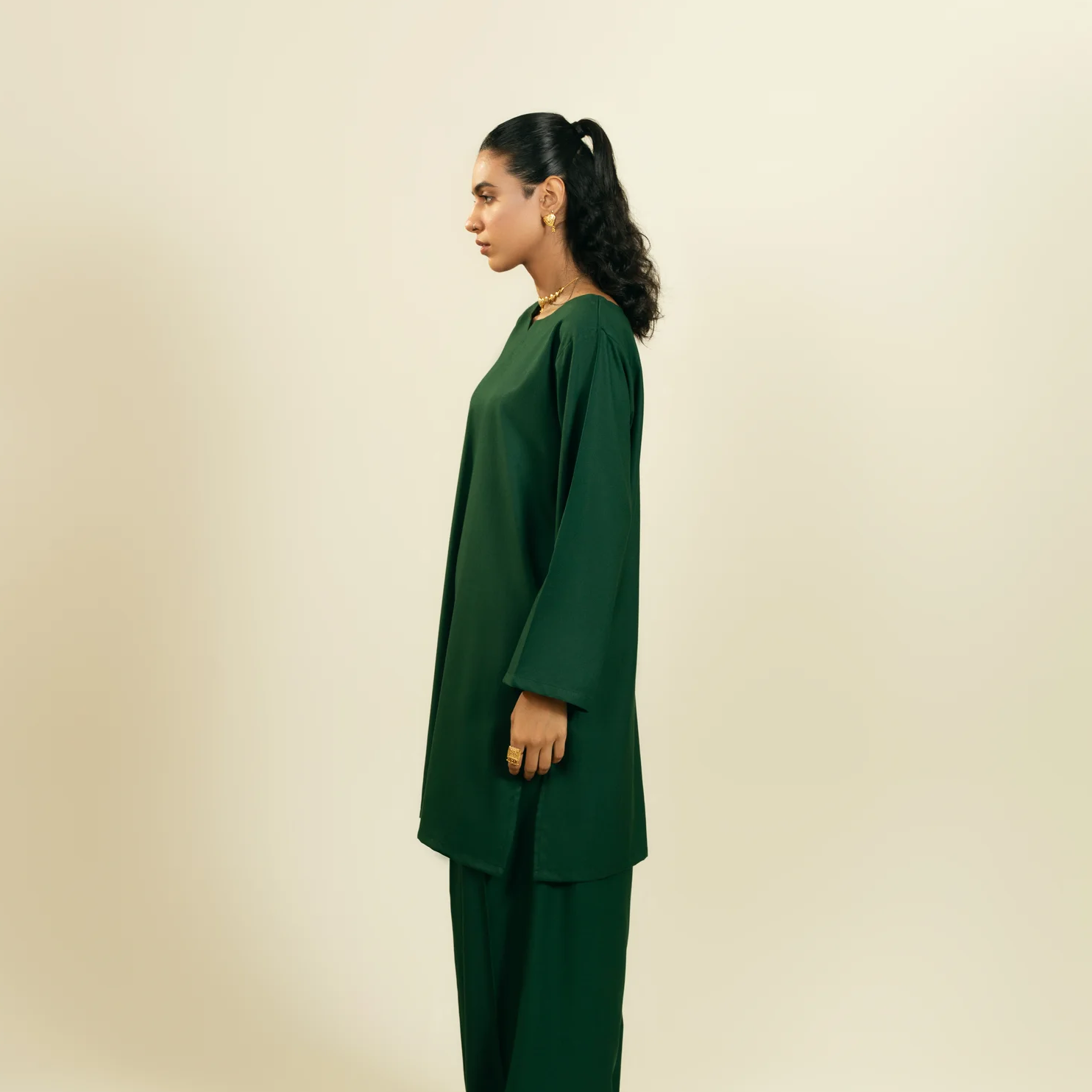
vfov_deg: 25.6
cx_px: 544
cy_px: 612
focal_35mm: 67
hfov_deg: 25.6
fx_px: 2405
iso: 160
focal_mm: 52.3
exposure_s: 1/250
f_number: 5
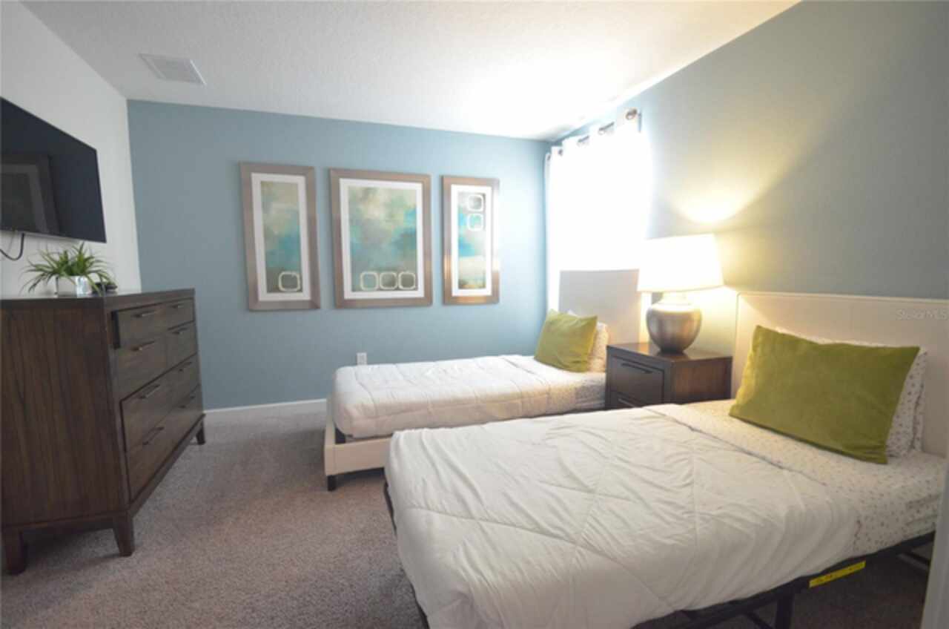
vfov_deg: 71.8
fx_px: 434
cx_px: 474
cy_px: 314
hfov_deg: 95.1
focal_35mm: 16
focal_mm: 11
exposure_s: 1/60
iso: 2500
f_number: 4
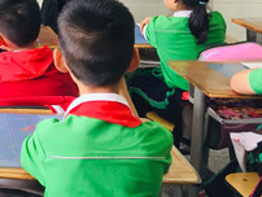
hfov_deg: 20.1
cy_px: -71
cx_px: -114
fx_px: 652
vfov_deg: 16.1
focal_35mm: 86
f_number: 2.2
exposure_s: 1/33
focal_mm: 4.15
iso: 32
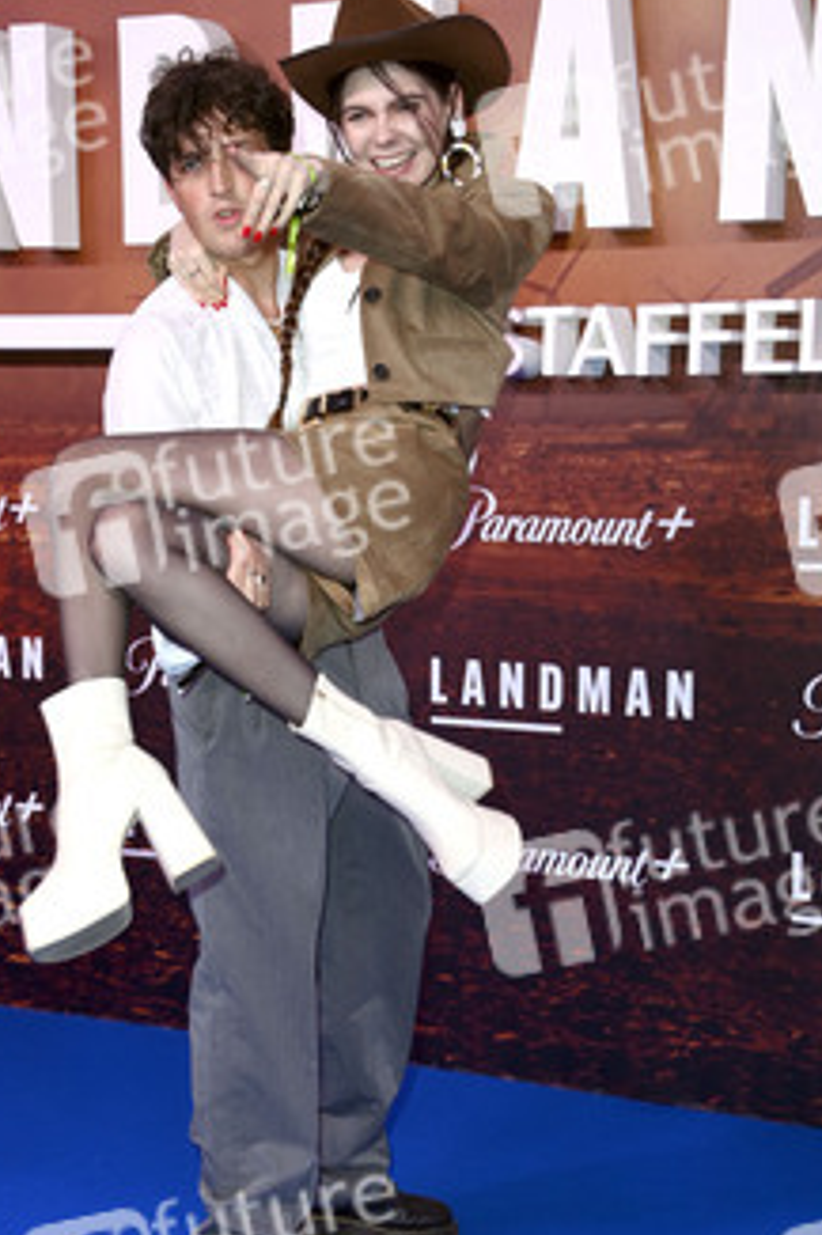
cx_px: 326
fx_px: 2606
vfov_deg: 26.6
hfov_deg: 17.9
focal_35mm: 76
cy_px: 697
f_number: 5.6
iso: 640
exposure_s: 1/250
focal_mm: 62
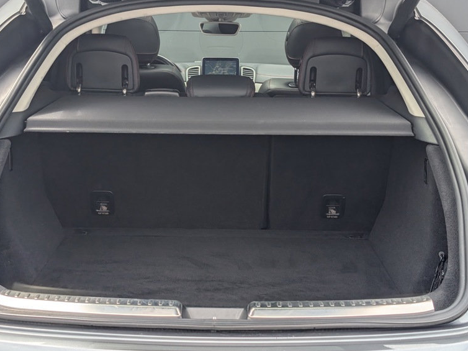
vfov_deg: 28.0
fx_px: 703
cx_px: 222
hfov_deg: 36.8
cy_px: 179
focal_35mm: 52
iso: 20
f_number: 1.68
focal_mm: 6.9
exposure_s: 1/374
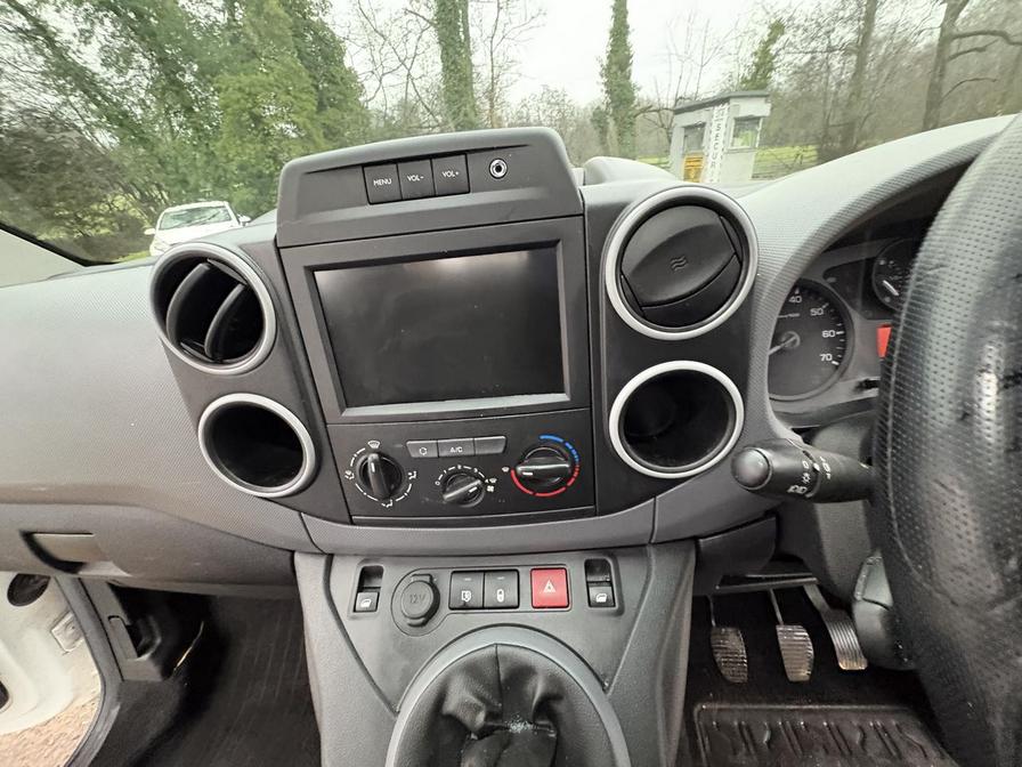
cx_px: 511
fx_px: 413
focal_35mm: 14
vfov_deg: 85.7
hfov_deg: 102.1
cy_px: 384
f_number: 2.2
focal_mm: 2.22
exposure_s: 1/32
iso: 1000
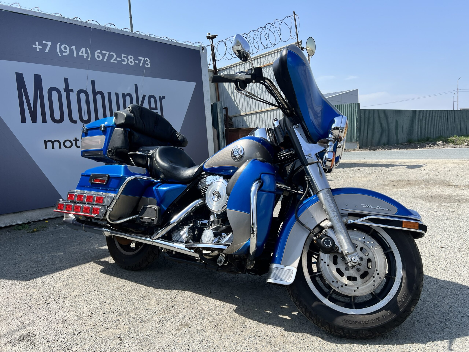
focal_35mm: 26
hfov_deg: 67.3
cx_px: 234
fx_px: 352
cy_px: 176
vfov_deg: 53.1
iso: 50
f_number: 1.5
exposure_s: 1/2571
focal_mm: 5.7
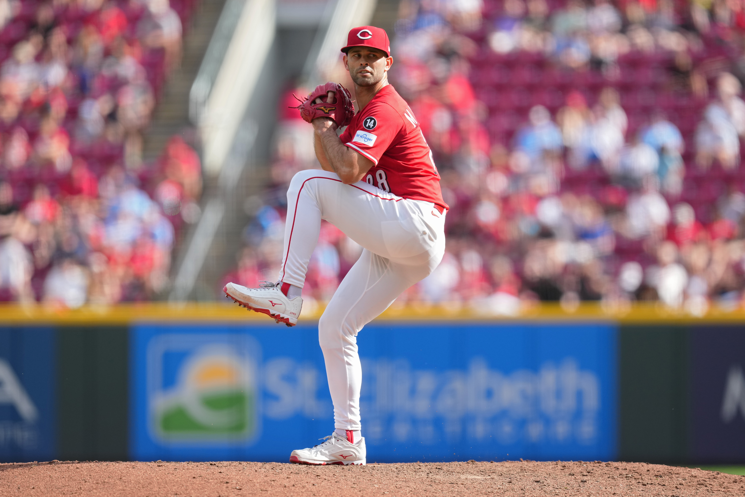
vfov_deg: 3.4
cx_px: 372
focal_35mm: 400
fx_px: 8277
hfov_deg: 5.2
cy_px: 248
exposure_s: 1/4000
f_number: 3.5
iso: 800
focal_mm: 400
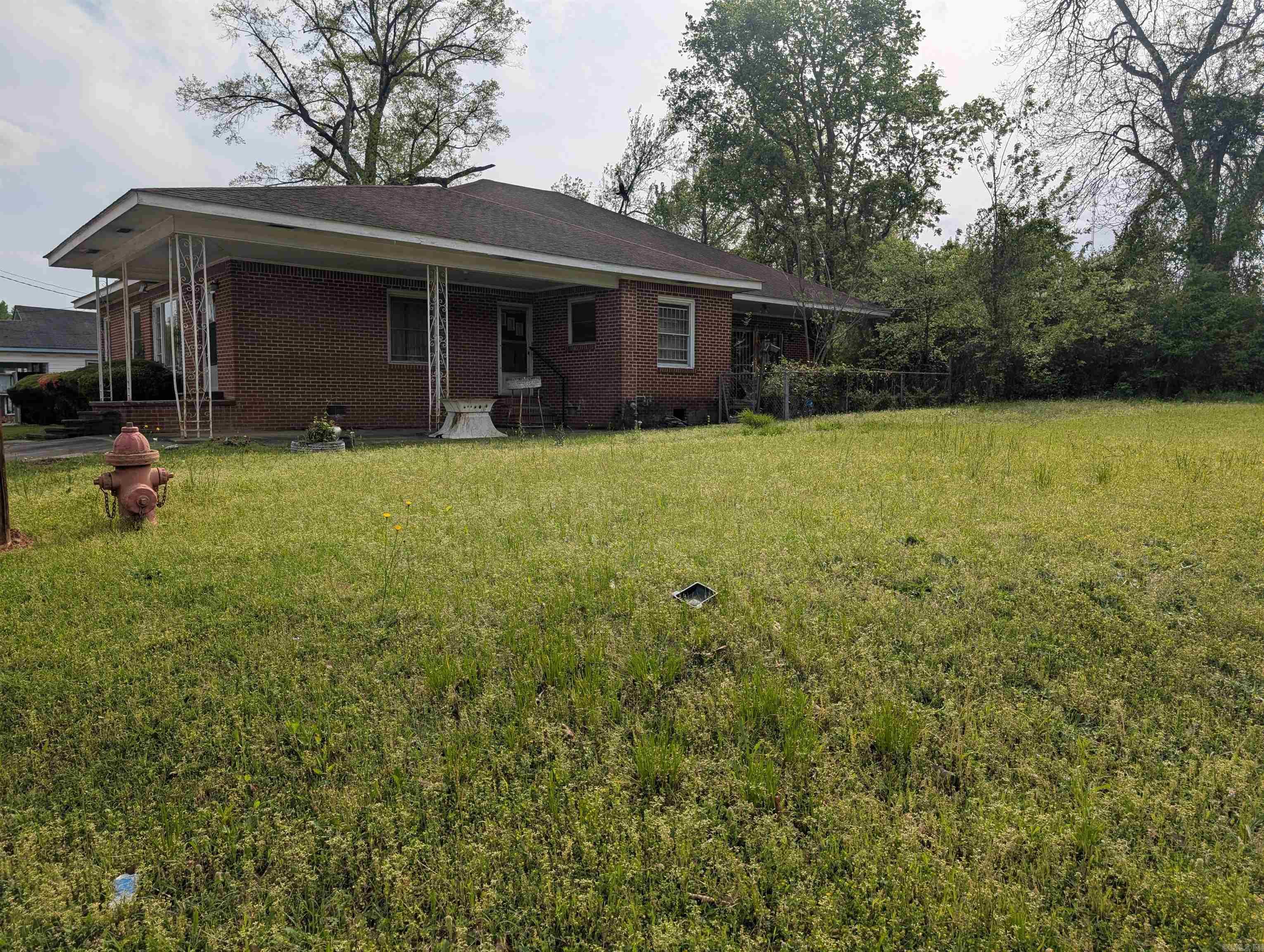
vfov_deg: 56.9
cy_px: 476
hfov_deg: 71.5
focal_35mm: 24
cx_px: 632
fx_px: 878
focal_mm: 6.9
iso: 21
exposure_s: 1/1869
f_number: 1.68
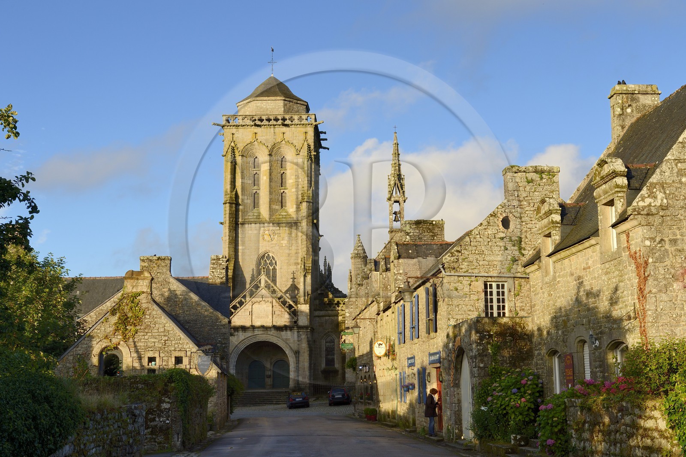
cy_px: 228
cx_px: 343
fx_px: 952
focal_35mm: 50
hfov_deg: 39.6
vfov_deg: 27.0
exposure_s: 1/160
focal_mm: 50
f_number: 11
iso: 200
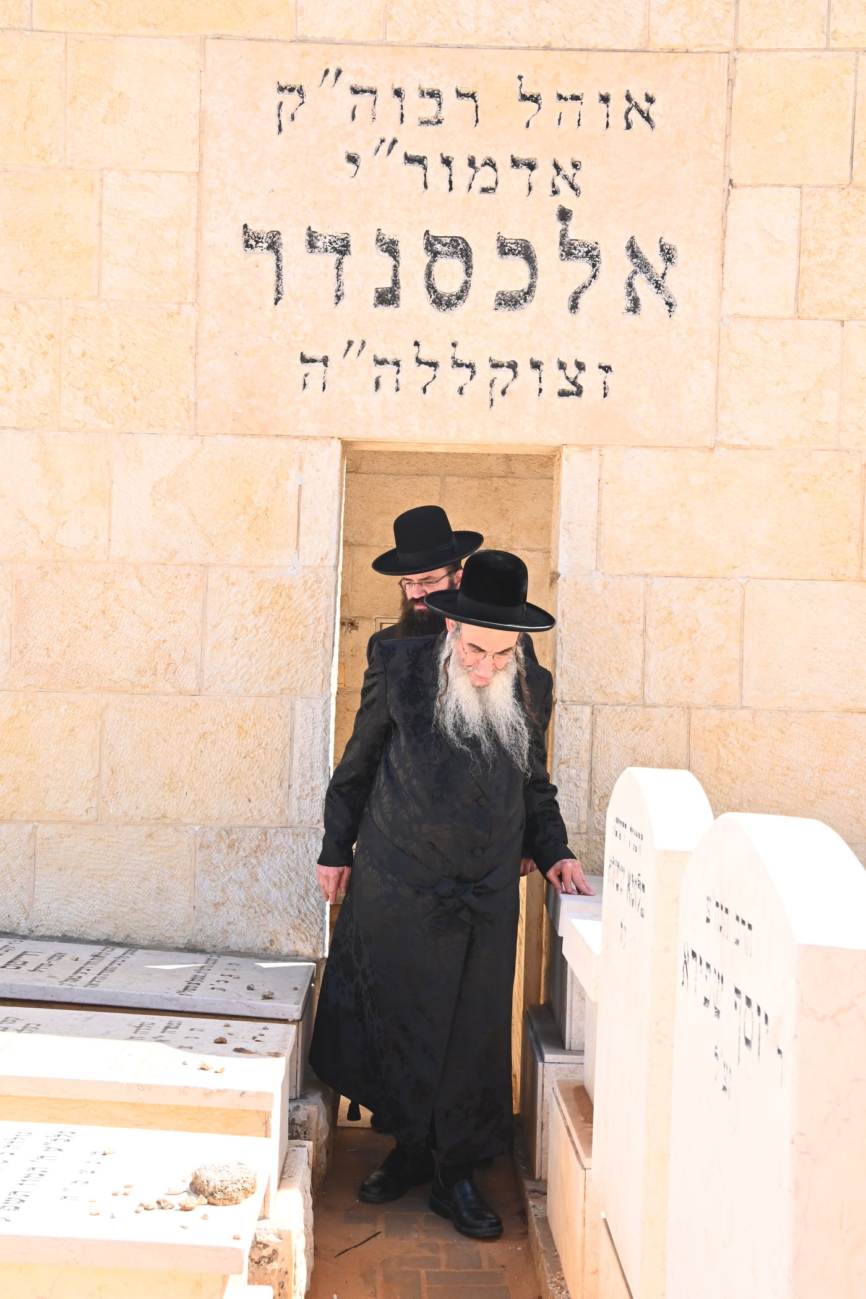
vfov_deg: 41.1
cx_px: 433
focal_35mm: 48
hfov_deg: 28.1
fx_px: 1732
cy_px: 650
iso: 1250
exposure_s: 1/320
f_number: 16
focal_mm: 48
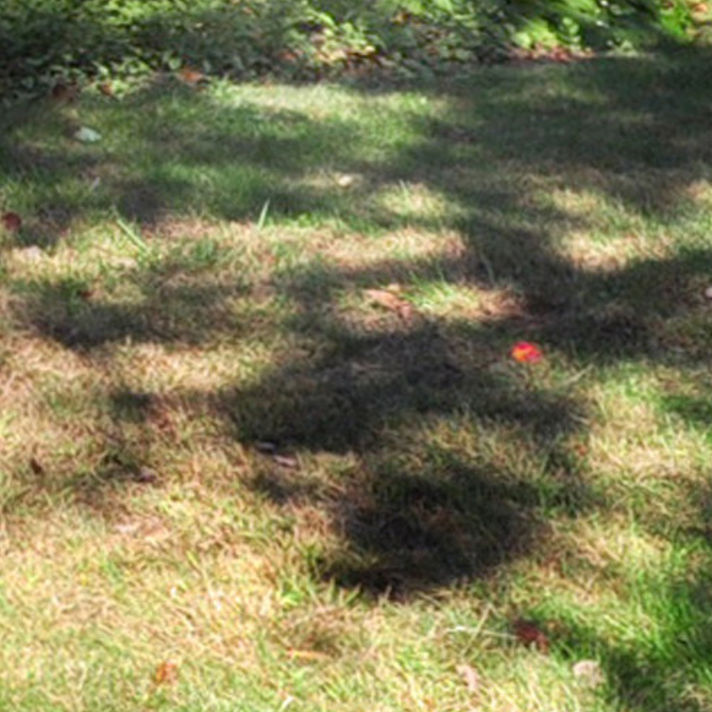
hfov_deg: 14.7
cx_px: -703
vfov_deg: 15.2
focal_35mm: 98
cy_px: -599
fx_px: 2269
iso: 250
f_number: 8
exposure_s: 1/320
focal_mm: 13
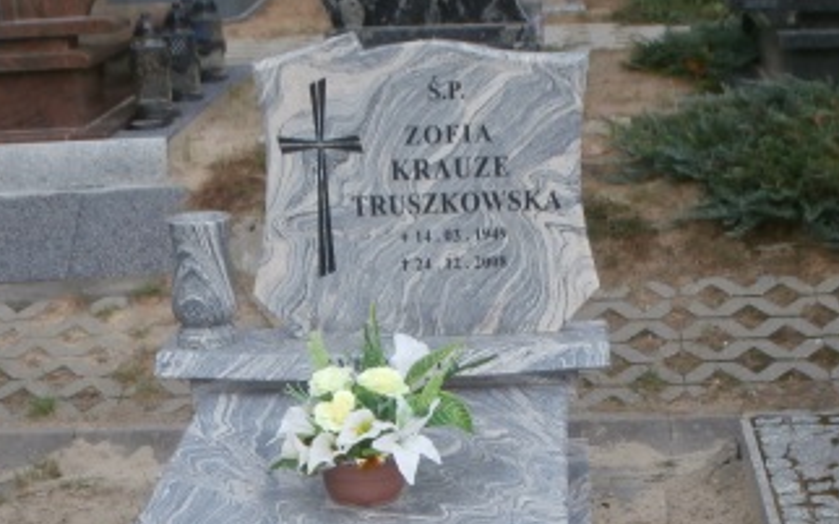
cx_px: 422
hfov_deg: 25.8
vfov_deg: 16.1
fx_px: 1829
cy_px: 468
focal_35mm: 80
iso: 100
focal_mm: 6.67
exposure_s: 1/250
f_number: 3.9
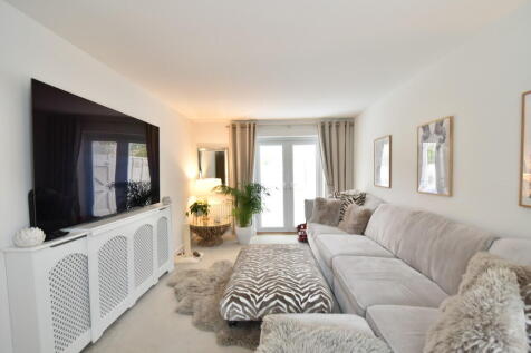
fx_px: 243
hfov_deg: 95.0
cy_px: 176
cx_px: 266
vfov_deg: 72.0
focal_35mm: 16
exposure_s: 1/15
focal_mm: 11
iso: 500
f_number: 3.5
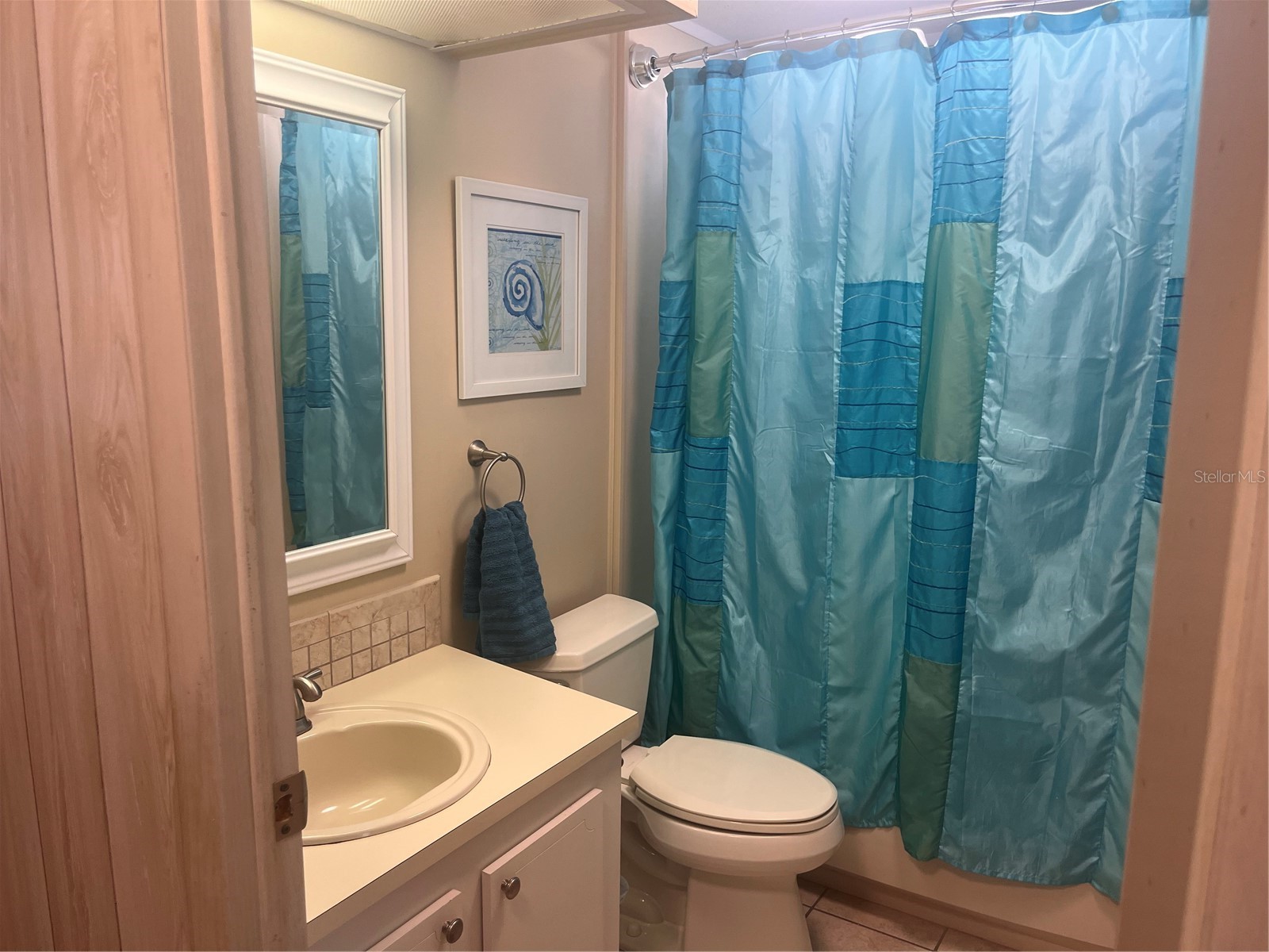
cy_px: 476
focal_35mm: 26
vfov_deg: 53.1
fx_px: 953
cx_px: 634
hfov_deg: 67.3
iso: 64
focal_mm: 5.1
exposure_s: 1/60
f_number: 1.6
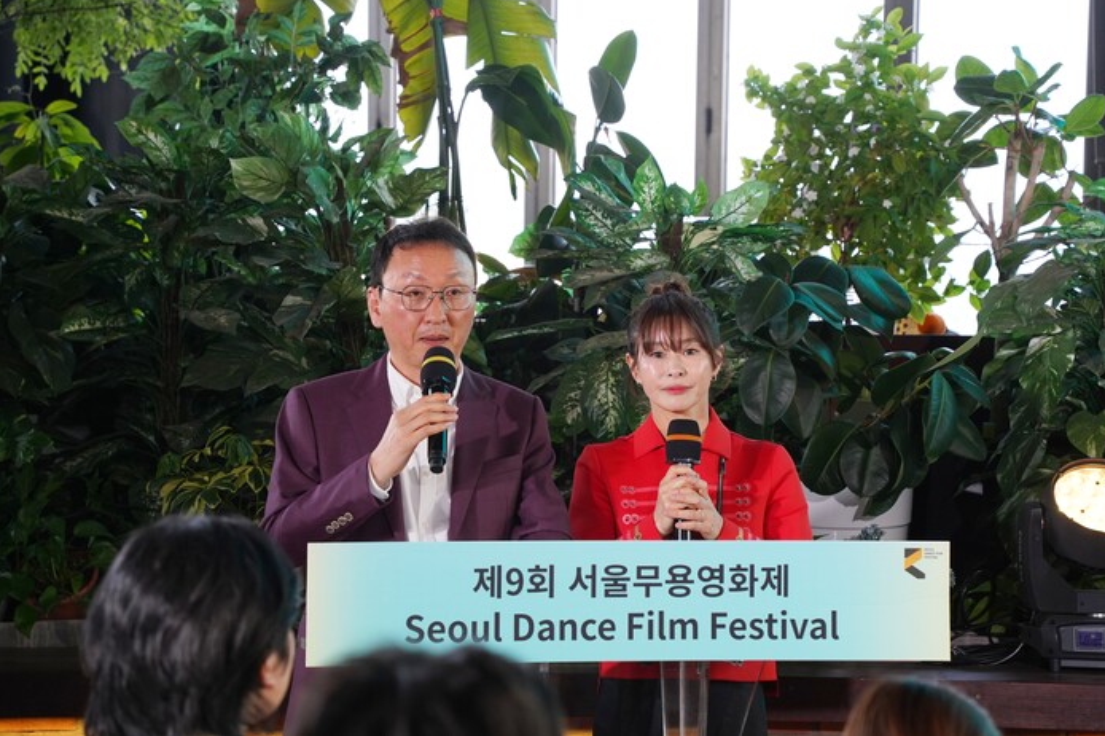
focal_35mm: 109
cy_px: 366
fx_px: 3344
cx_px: 554
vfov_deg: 12.6
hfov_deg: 18.8
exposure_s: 1/160
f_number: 5.6
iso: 1600
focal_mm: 108
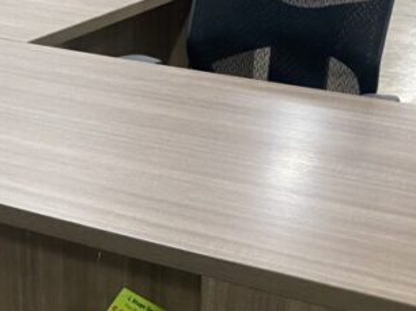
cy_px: 357
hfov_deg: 22.7
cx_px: 87
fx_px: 1021
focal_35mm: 85
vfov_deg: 16.7
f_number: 1.8
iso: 400
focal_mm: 4.25
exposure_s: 1/60
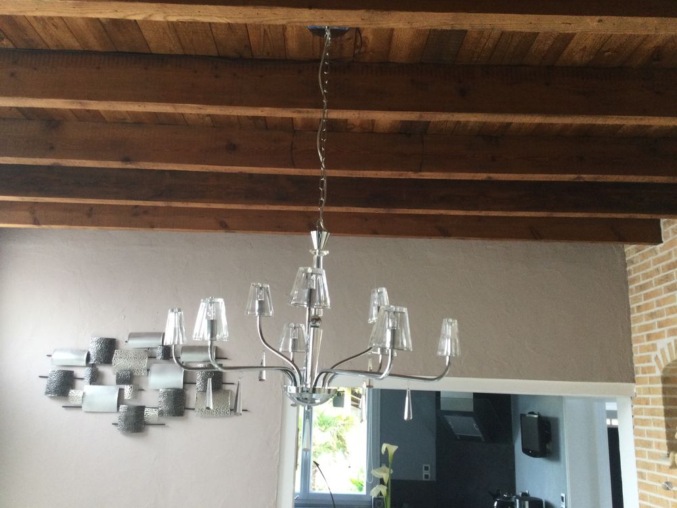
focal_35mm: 31
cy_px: 254
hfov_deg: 58.4
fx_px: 606
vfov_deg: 45.4
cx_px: 338
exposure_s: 1/33
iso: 50
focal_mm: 3.3
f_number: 2.4
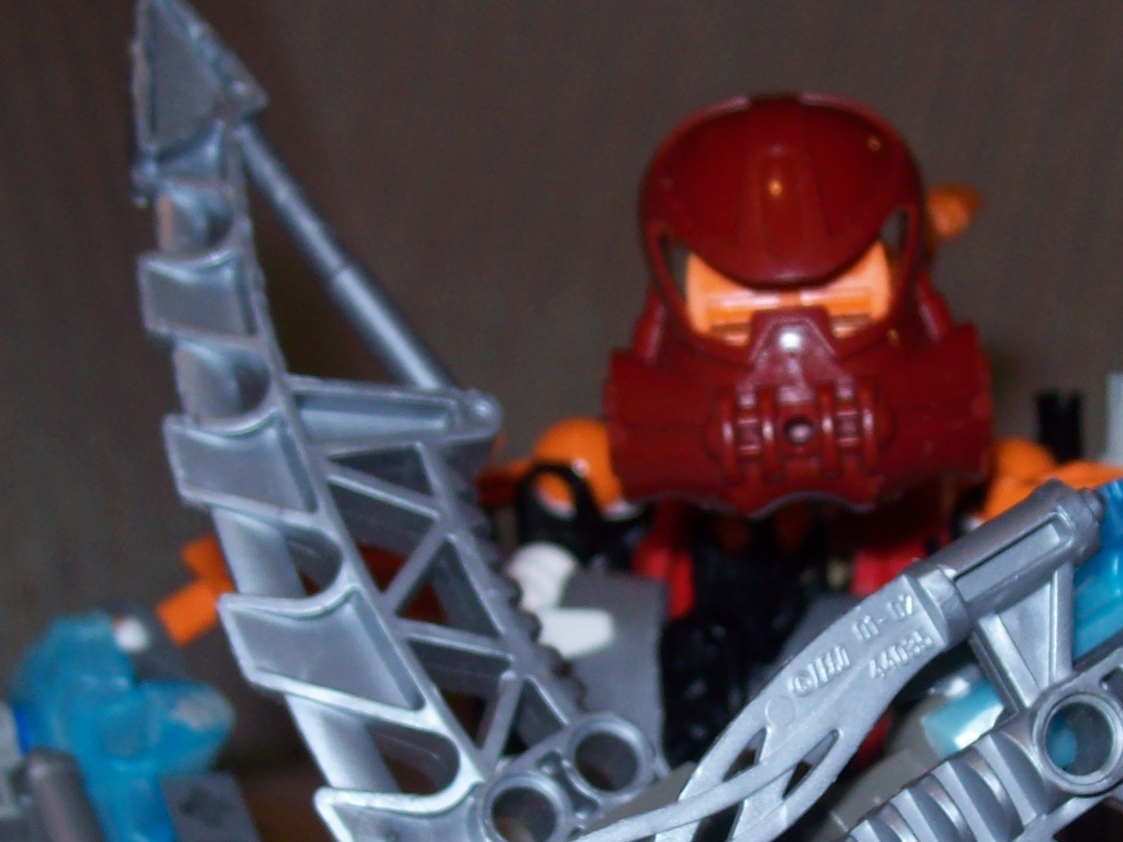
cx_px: 806
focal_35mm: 89
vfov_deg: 16.5
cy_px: 613
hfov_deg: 21.9
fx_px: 2886
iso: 80
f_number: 3
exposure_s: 1/73.6
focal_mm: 7.6
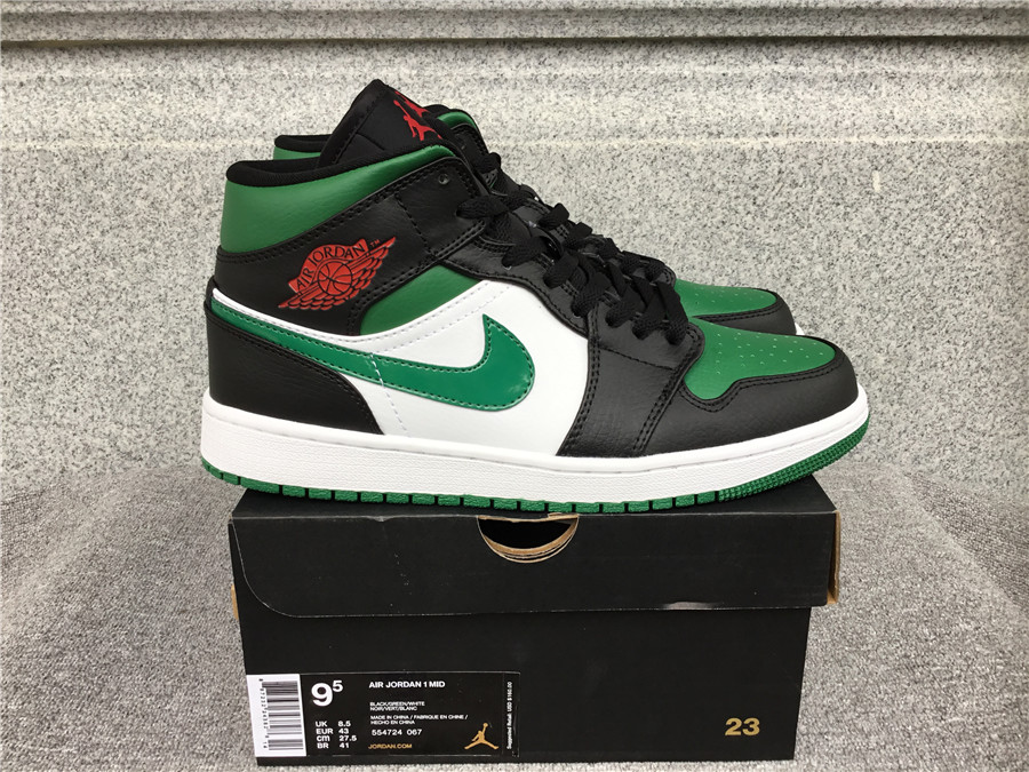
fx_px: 922
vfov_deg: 45.4
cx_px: 514
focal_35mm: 31
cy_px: 386
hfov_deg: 58.4
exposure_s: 1/50
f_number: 2.4
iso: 25
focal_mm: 3.3
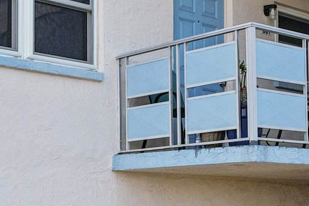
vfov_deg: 15.5
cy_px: 219
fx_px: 738
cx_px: 77
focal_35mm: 86
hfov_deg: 23.4
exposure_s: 1/1500
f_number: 2.8
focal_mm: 8.4
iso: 150
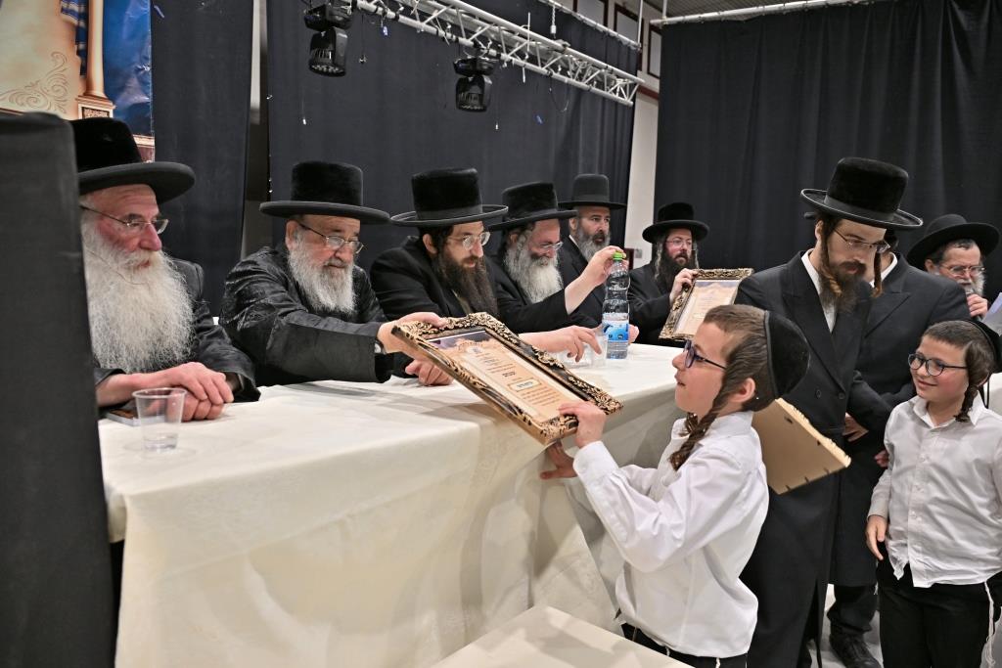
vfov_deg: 53.1
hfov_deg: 73.7
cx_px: 501
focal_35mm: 24
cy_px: 334
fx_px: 668
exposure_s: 1/160
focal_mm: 24
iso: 640
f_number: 4
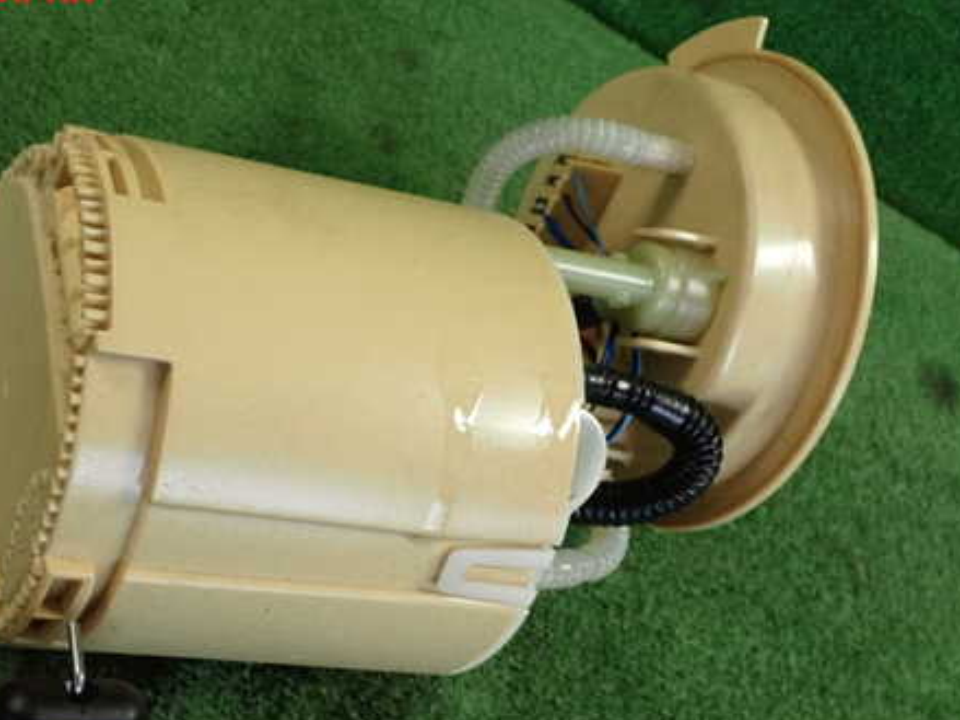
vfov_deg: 26.0
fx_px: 1553
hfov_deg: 34.2
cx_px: 352
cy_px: 453
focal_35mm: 56
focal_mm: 7.31
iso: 1250
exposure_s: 1/125
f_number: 2.8
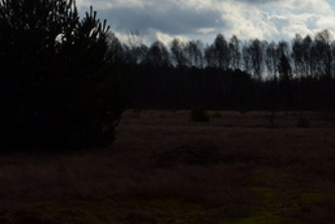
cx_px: 364
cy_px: -68
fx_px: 783
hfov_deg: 22.8
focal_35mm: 84
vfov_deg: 15.5
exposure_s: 1/500
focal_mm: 18
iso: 200
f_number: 11
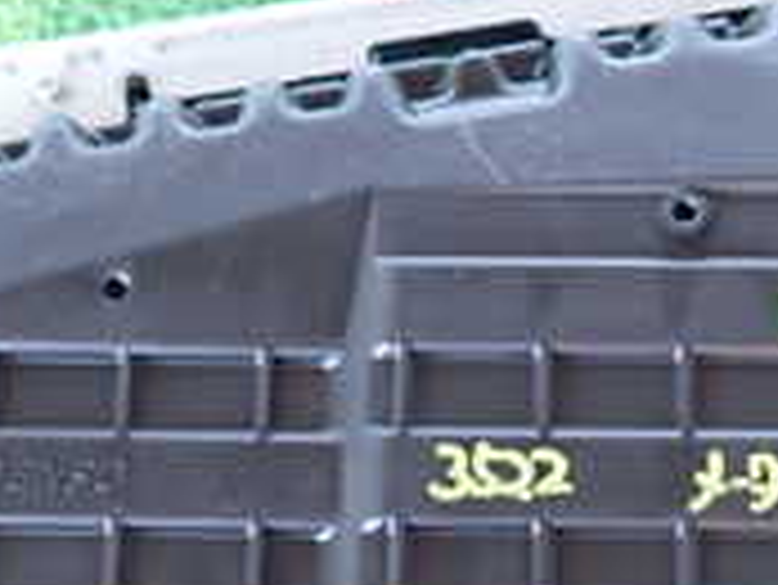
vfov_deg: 15.0
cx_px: 580
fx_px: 2182
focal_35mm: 97
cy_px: 585
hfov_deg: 20.1
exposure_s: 1/30
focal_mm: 5.05
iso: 800
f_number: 2.2
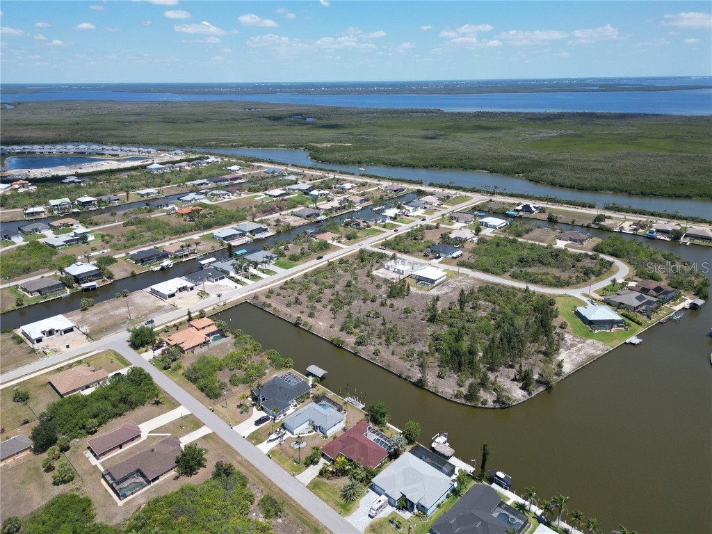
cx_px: 356
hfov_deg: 71.6
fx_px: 494
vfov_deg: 56.8
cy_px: 267
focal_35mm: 24
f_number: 1.7
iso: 120
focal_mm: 6.72
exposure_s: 1/3000
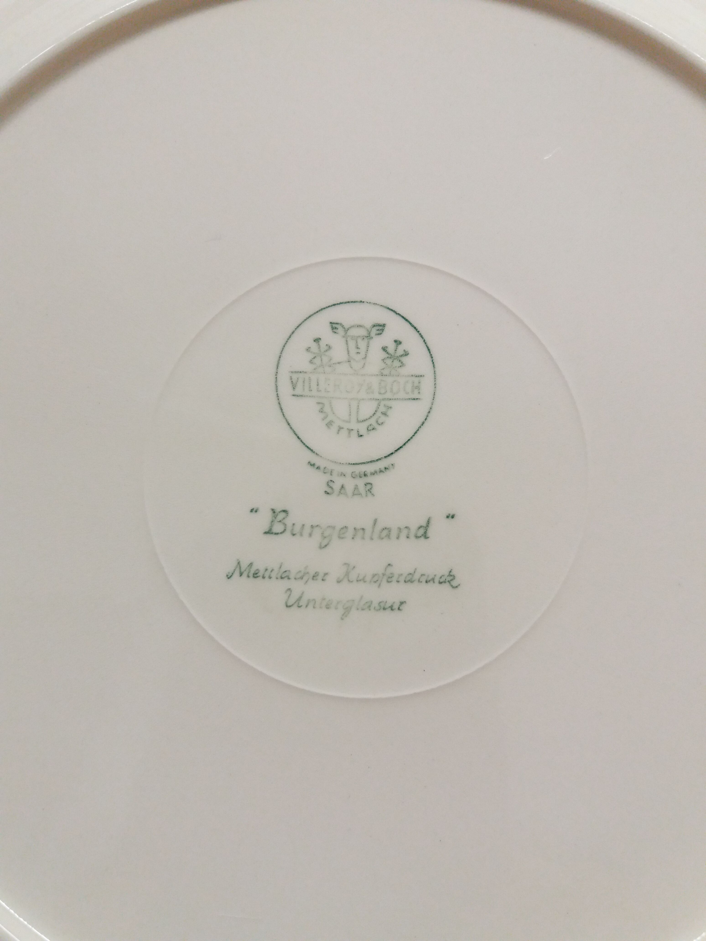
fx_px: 761
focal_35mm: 28
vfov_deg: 63.4
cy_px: 470
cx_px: 353
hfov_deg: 49.7
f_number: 1.9
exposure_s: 1/241
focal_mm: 3.7
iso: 200
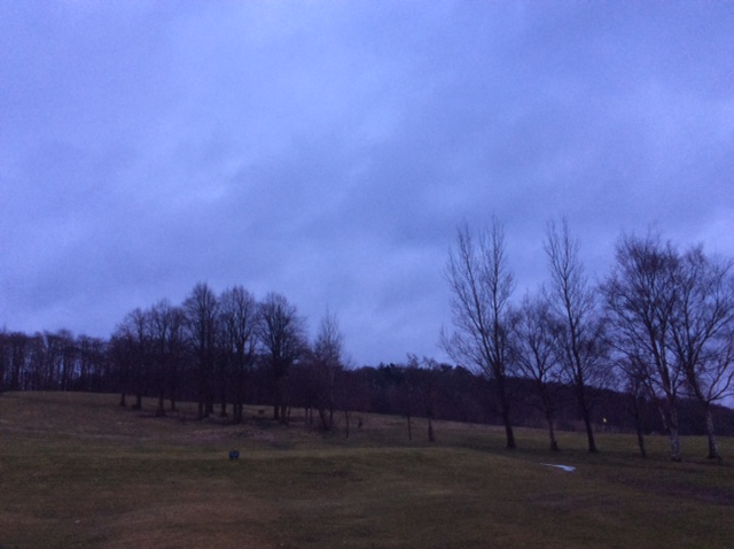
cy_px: 274
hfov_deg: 56.9
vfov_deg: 44.1
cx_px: 367
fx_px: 678
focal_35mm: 32
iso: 80
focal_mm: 3.3
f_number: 2.4
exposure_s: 1/25
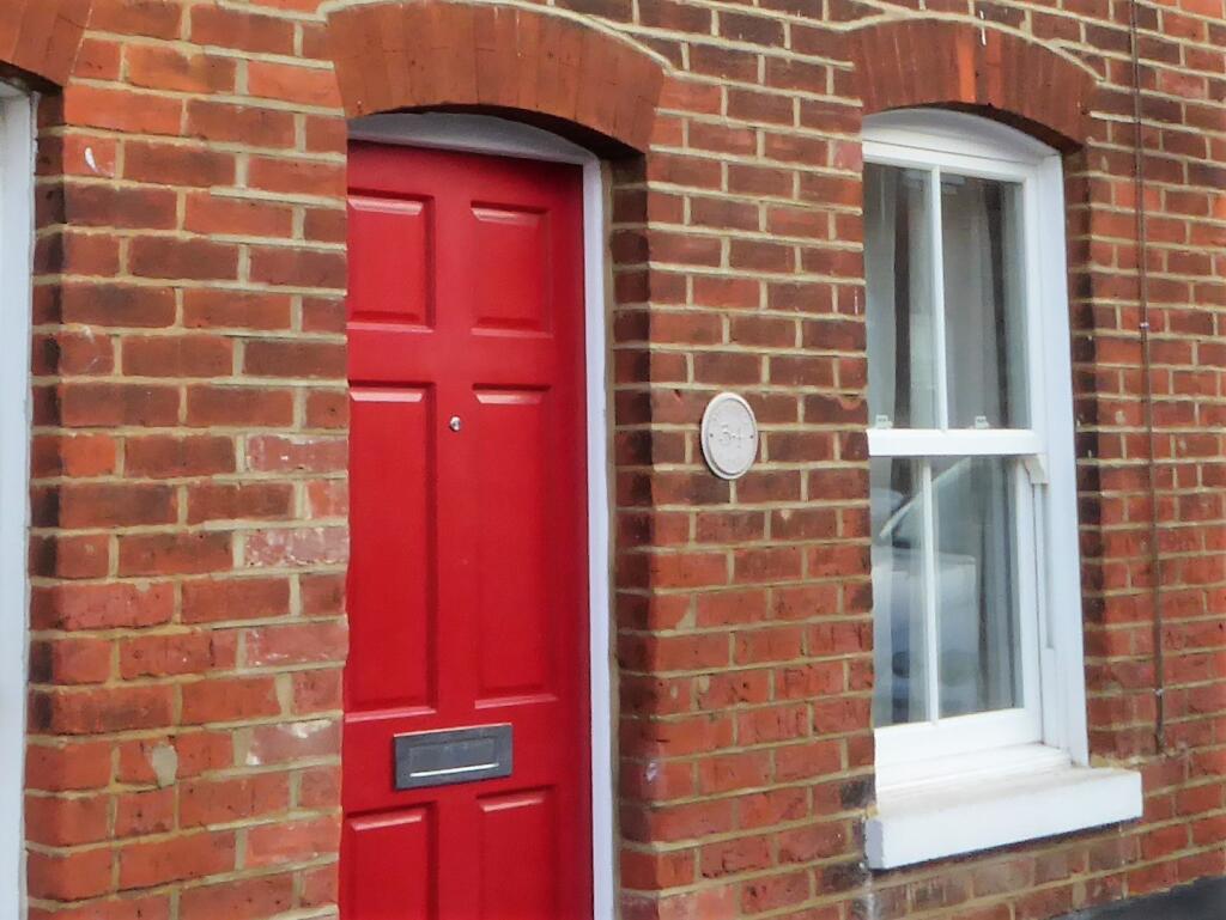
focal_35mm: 24
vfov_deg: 56.9
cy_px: 460
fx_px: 850
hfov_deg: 71.6
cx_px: 613
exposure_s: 1/60
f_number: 8
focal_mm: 4.3
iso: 200
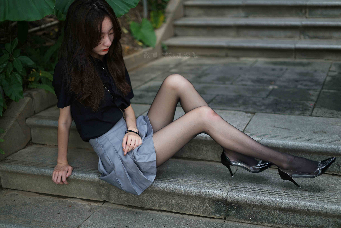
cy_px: 114
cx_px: 170
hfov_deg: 39.6
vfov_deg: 27.0
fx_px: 474
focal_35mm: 50
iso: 200
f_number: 1.8
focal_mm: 50
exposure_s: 1/320
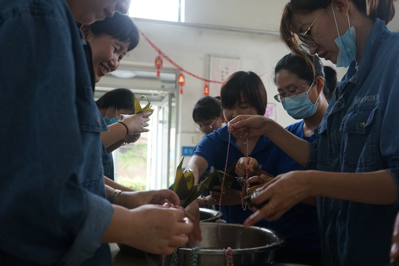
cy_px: 133
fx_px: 355
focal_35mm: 32
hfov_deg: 58.7
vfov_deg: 41.1
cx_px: 200
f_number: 4
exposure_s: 1/160
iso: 1600
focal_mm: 32
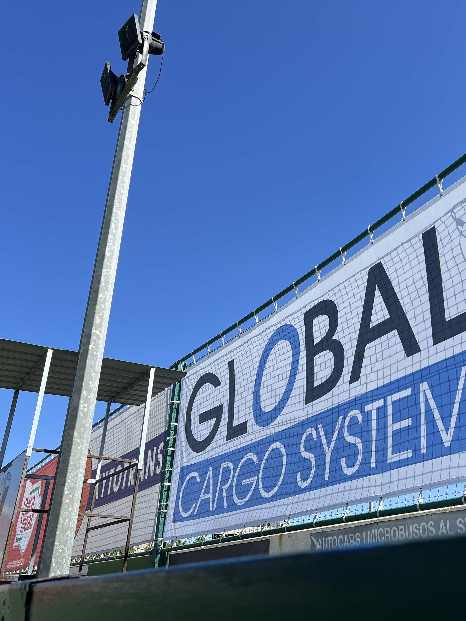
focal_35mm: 35
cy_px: 310
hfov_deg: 39.8
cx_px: 335
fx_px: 628
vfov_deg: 52.6
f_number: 1.5
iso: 50
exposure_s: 1/3571
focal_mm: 5.7
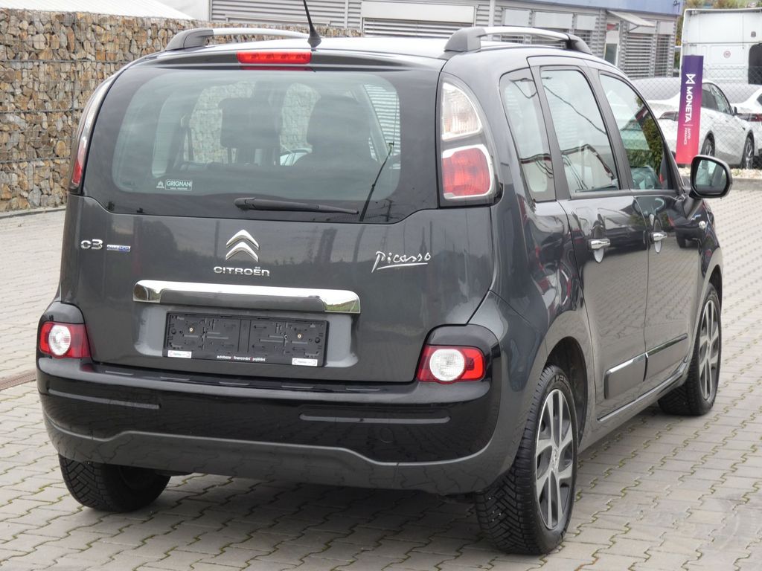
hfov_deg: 24.1
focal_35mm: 81
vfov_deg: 18.2
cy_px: 286
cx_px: 381
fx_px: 1783
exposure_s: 1/80
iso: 125
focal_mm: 14.5
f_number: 5.6
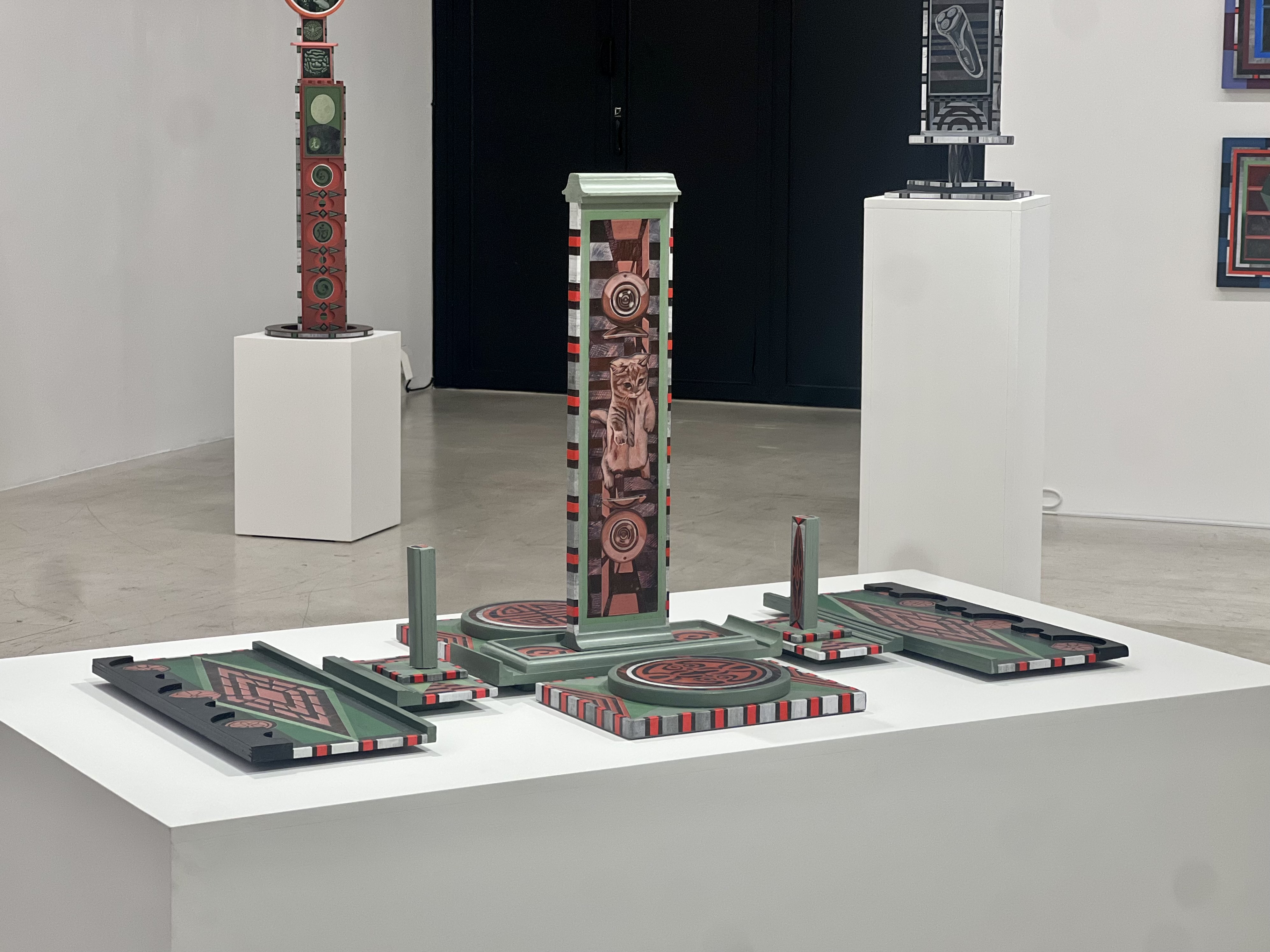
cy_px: 476
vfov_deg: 19.1
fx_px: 2825
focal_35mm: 77
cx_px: 635
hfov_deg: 25.3
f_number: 2.8
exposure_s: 1/120
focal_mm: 9
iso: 125
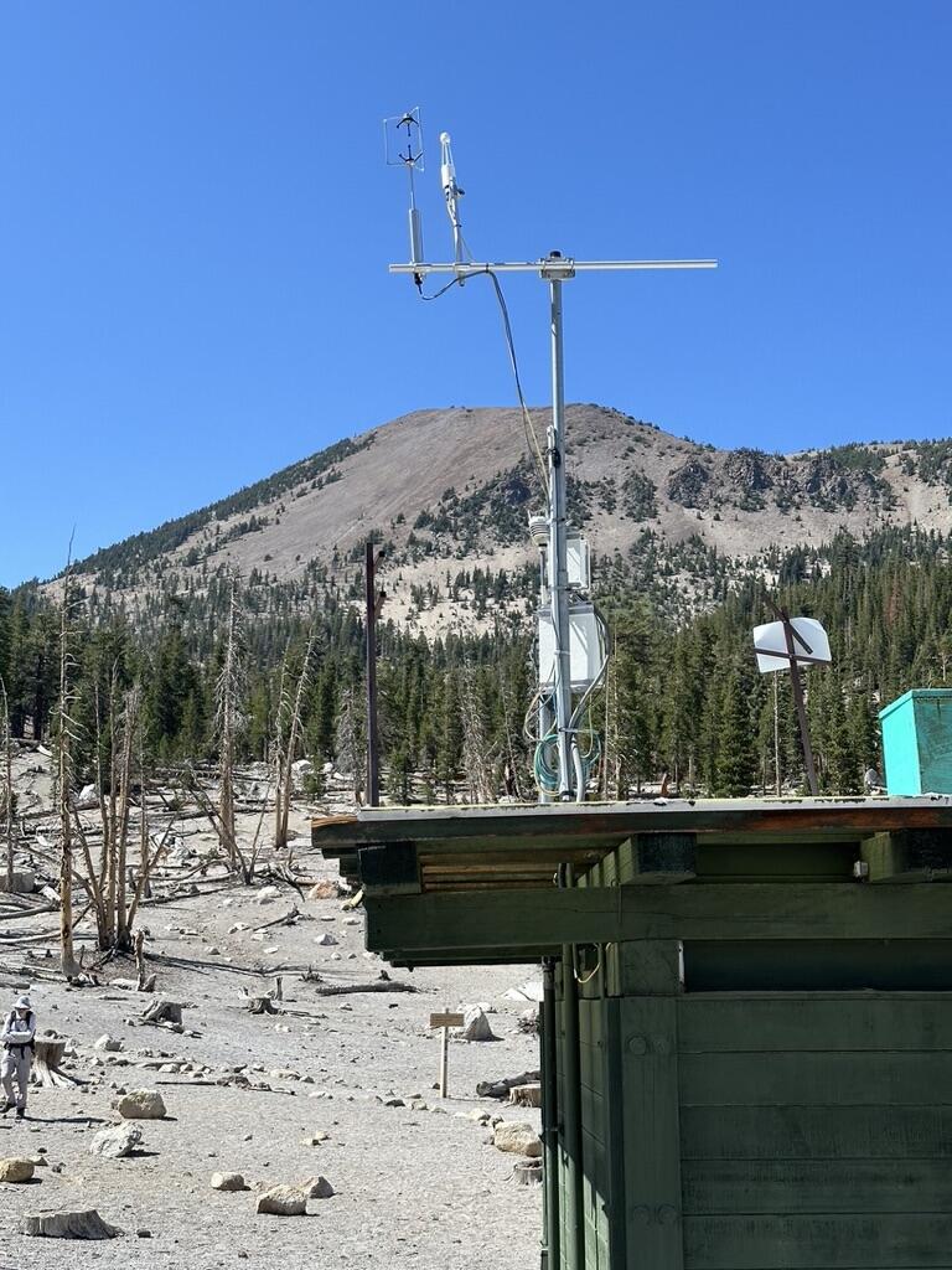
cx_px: 476
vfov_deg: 39.7
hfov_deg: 30.3
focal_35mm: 48
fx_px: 1760
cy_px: 635
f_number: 1.78
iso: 64
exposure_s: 1/3257
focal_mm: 6.86
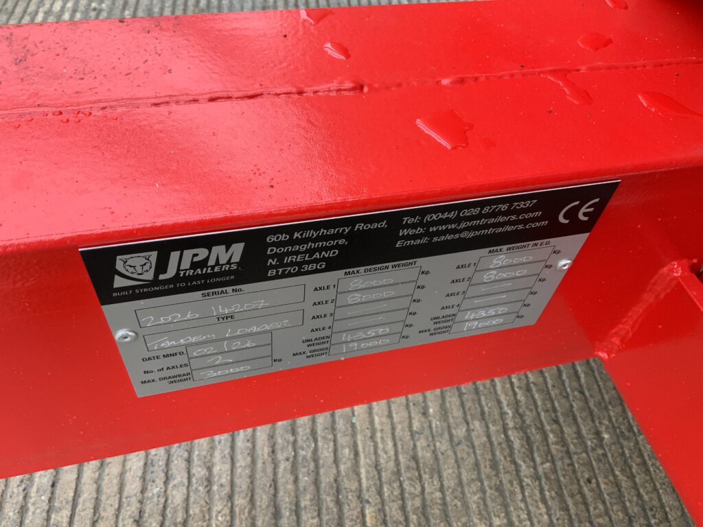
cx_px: 352
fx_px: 589
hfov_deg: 61.7
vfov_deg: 48.2
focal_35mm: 29
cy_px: 264
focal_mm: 3
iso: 64
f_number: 1.8
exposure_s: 1/122
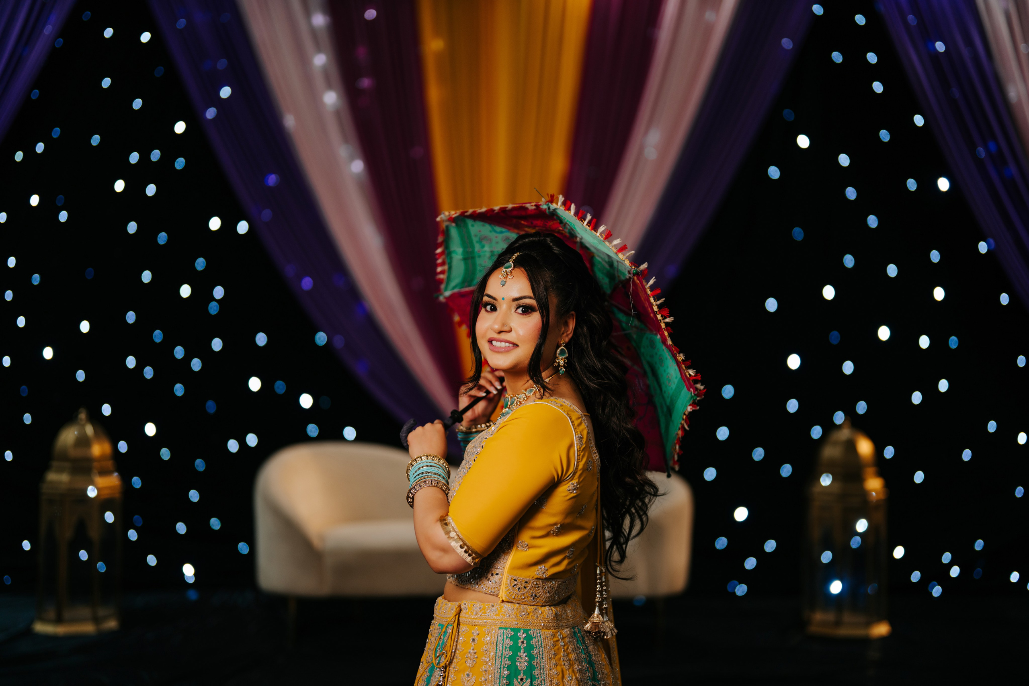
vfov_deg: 27.0
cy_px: 343
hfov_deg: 39.6
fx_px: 1429
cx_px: 514
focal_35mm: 50
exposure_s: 1/200
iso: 200
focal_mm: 50
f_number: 1.2
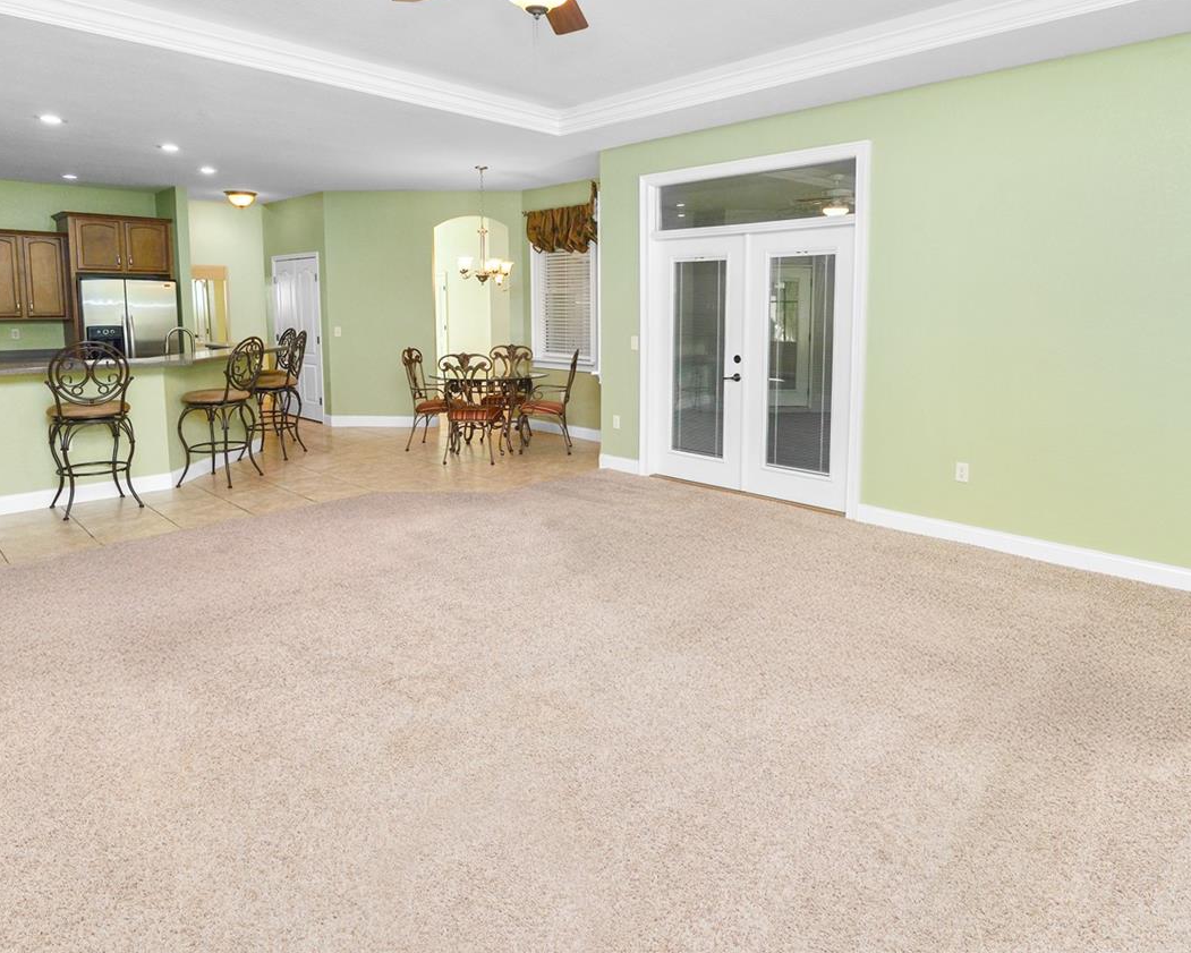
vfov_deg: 67.4
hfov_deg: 80.3
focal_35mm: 20
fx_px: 705
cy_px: 378
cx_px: 631
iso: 400
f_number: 5.6
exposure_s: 1/60
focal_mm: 14
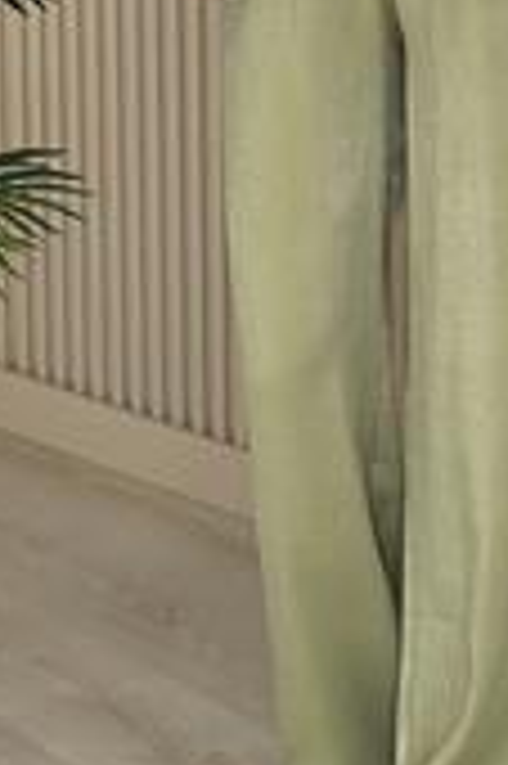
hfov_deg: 8.7
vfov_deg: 12.7
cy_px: -173
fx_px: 3330
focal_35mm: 157
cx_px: 441
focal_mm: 6.86
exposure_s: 1/377
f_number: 1.78
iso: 80
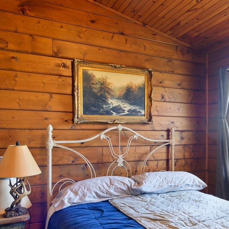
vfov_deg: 48.1
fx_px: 254
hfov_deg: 46.6
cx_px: 173
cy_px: 139
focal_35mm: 34
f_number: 7.1
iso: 200
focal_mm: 16
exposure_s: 2
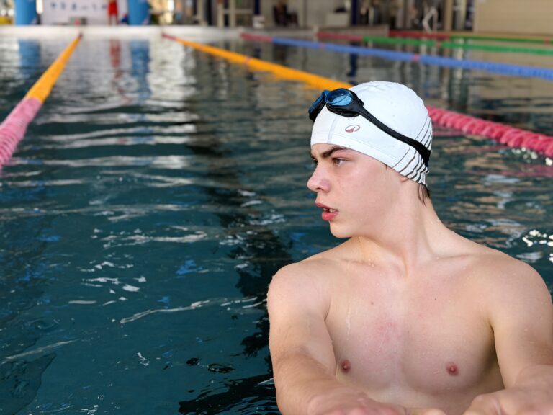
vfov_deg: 30.3
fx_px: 767
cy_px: 208
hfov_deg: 39.7
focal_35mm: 48
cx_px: 276
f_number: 1.78
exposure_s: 1/122
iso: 50
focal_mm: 6.76
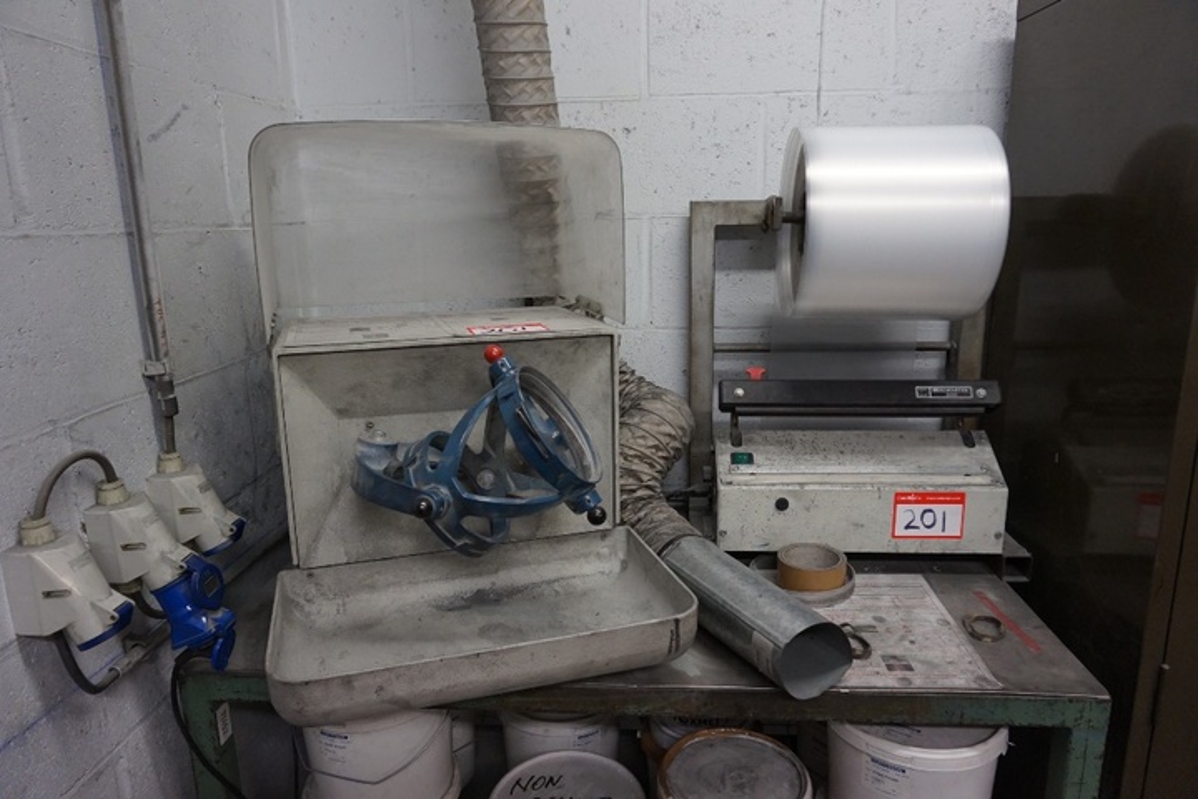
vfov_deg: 53.1
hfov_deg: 73.7
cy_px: 400
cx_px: 599
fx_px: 799
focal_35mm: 24
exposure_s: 1/160
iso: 1000
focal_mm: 16
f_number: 4
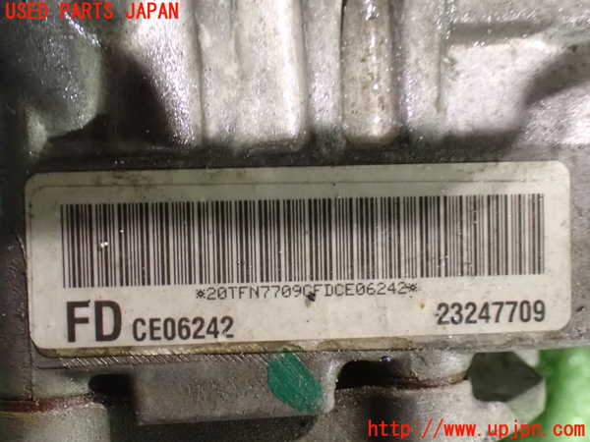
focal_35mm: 44
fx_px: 750
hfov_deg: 42.9
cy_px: 221
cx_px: 295
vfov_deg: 32.9
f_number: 2.9
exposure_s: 1/8
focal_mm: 7.84
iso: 1600
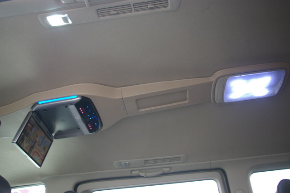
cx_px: 145
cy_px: 96
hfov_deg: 55.1
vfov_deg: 38.3
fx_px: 278
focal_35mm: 34
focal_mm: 23
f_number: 4
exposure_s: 1/8
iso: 200
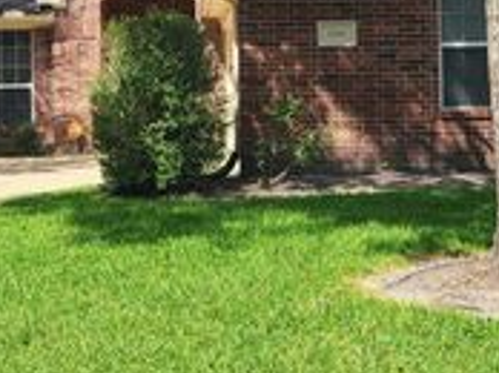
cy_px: 102
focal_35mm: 69
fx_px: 993
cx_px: 195
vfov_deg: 21.1
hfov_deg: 28.1
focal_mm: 5
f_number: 1.8
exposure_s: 1/1597
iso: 40
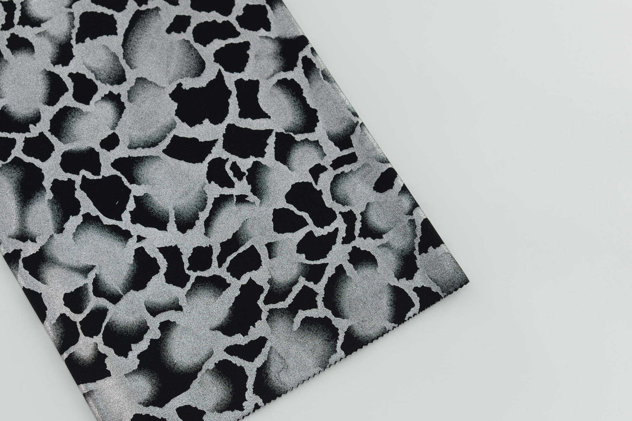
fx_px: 1229
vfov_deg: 19.5
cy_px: 188
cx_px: 237
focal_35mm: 70
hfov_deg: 28.7
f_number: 4
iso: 100
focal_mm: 50
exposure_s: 1/160
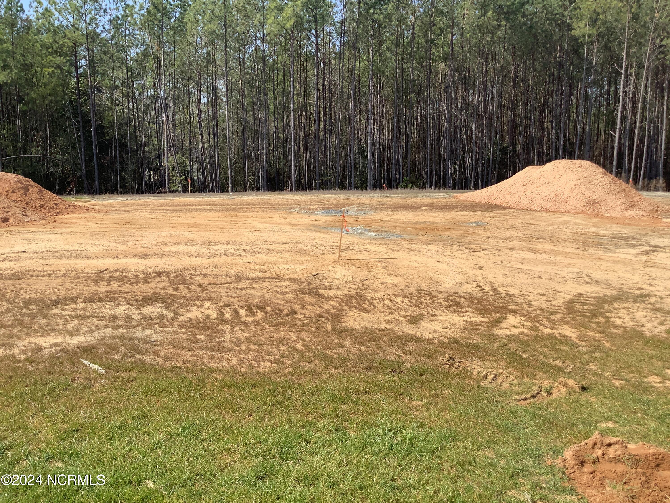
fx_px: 600
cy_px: 252
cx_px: 335
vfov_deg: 45.4
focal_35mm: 31
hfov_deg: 58.4
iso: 25
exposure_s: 1/1199
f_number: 2.4
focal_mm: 3.3
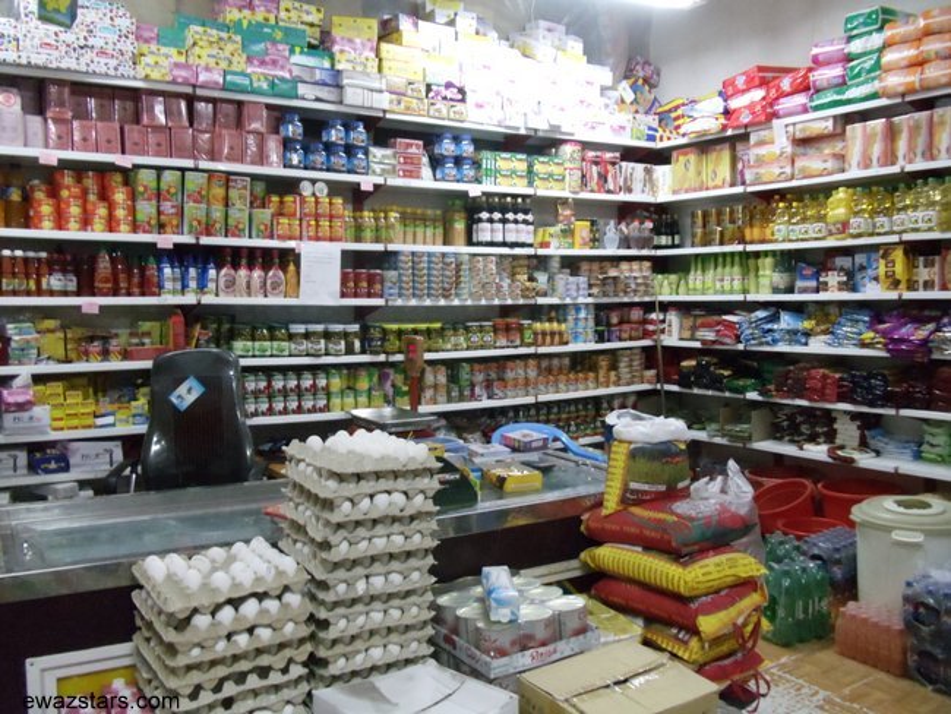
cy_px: 357
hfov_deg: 42.9
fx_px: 1209
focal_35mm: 44
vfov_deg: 32.9
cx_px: 476
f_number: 3.5
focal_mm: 6
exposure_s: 1/25
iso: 800
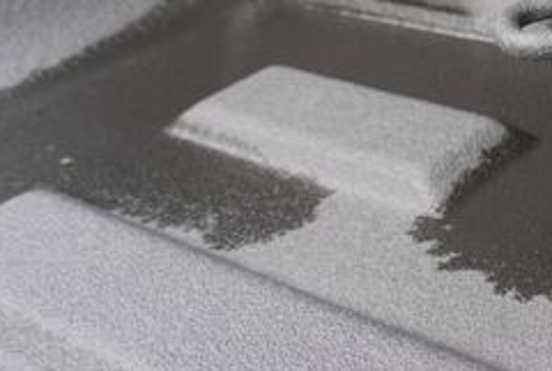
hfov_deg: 26.8
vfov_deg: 20.6
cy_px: -12
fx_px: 983
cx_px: 704
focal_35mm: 64
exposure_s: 1/60
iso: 100
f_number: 4
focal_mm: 16
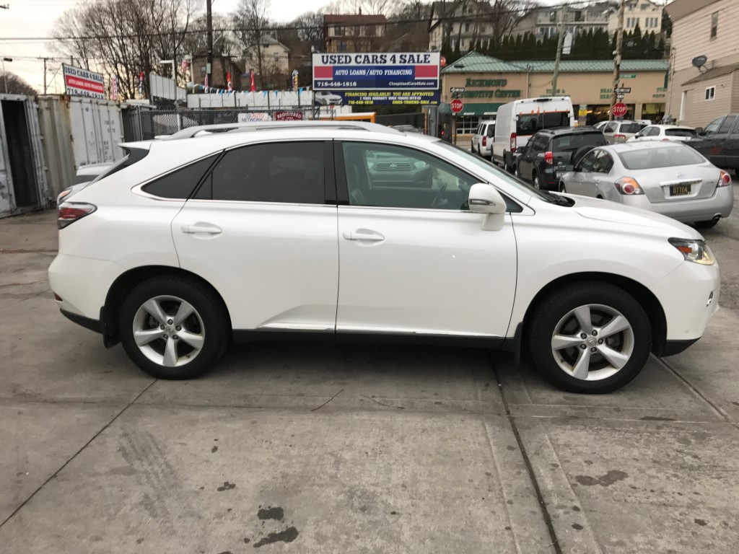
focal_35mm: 28
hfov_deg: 63.4
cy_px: 277
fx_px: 598
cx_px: 370
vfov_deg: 49.7
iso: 40
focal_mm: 3.99
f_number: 1.8
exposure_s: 1/120
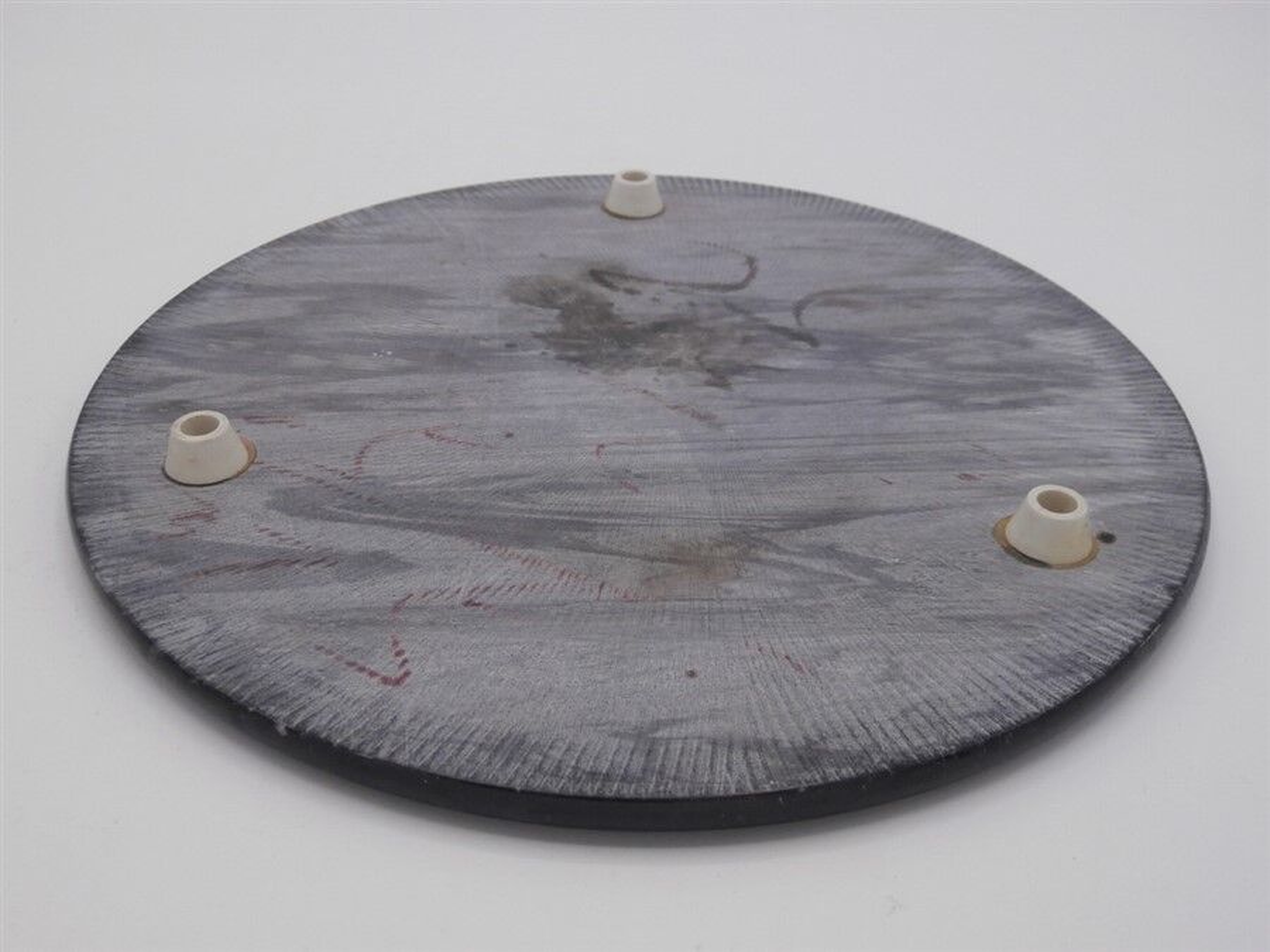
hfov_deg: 49.0
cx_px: 635
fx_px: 1394
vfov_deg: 37.7
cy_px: 476
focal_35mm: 38
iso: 200
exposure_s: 1/800
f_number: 3.9
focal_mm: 6.67
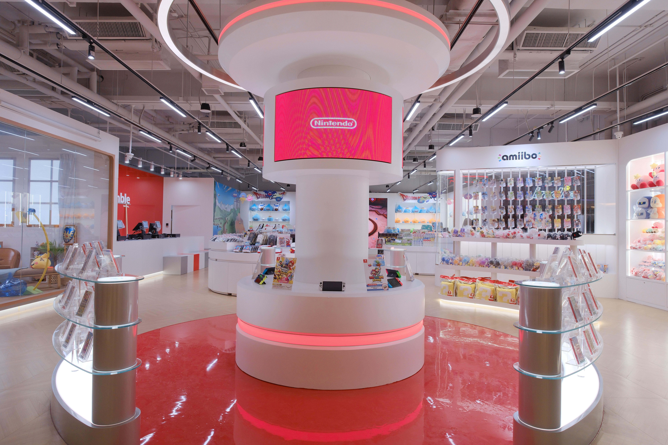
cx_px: 334
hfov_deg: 78.6
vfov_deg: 57.2
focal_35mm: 22
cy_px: 222
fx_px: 408
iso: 640
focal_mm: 14.4
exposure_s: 1/100
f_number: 4
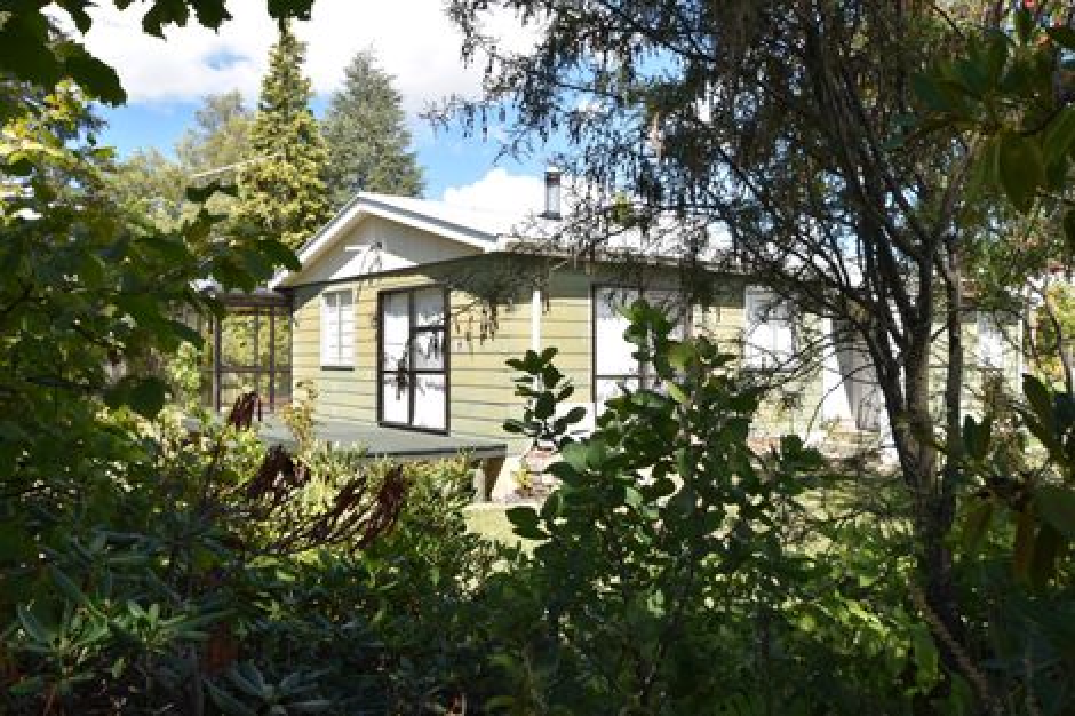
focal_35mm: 28
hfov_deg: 64.6
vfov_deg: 45.6
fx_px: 851
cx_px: 538
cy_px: 358
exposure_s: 1/320
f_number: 9
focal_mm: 19
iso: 200
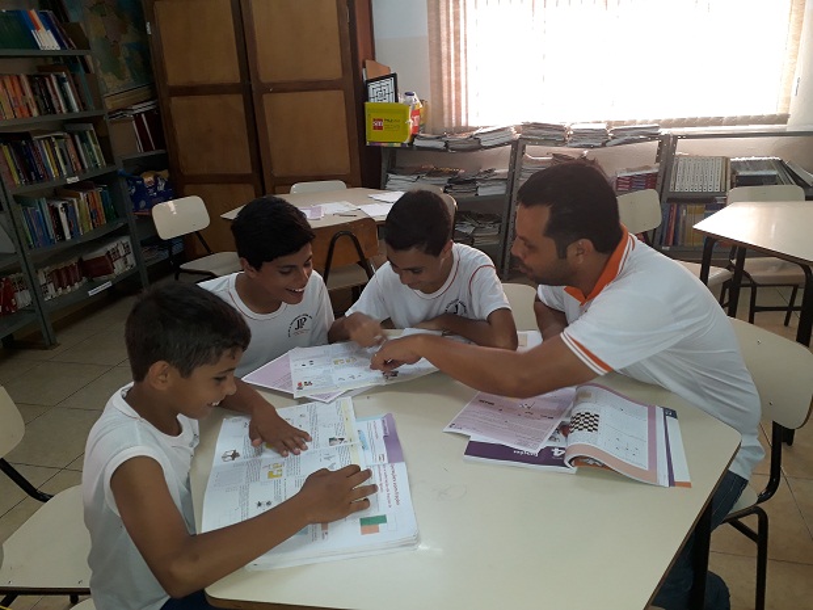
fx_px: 634
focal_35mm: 27
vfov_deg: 51.4
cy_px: 305
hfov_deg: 65.3
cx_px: 406
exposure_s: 1/30
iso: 100
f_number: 1.9
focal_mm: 3.6
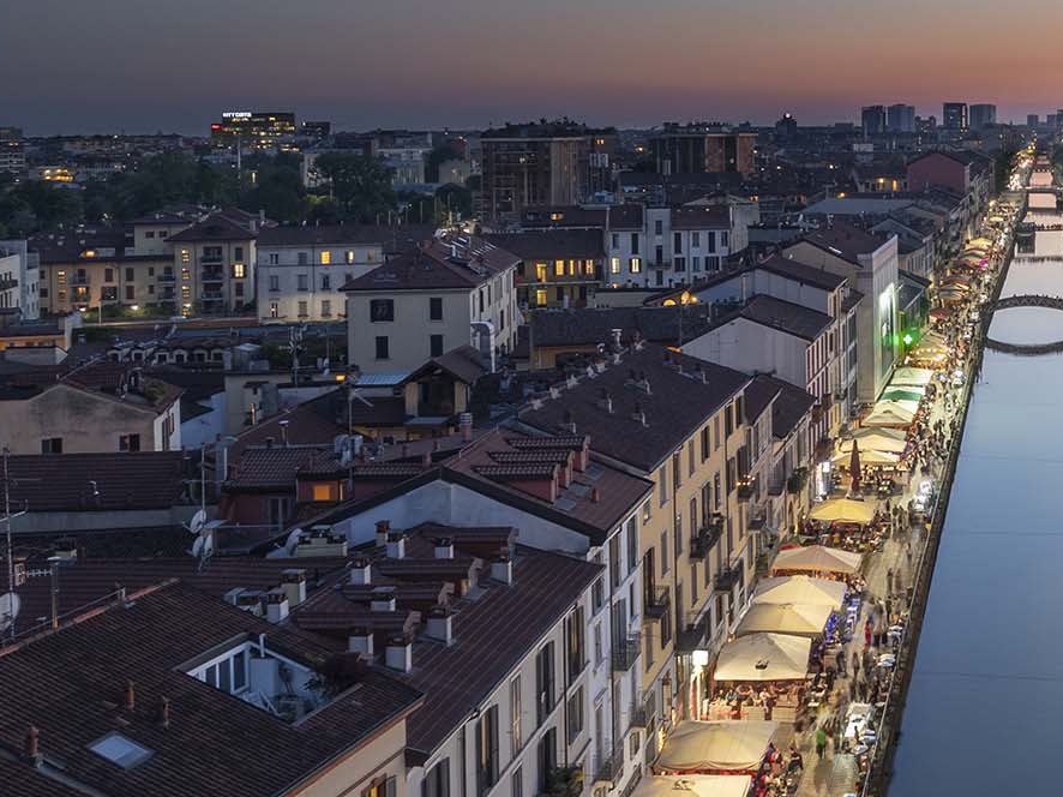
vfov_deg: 28.0
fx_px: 1596
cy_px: 460
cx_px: 1027
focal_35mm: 52
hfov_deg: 34.0
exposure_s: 1/1.25
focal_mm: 12.29
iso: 100
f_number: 3.5
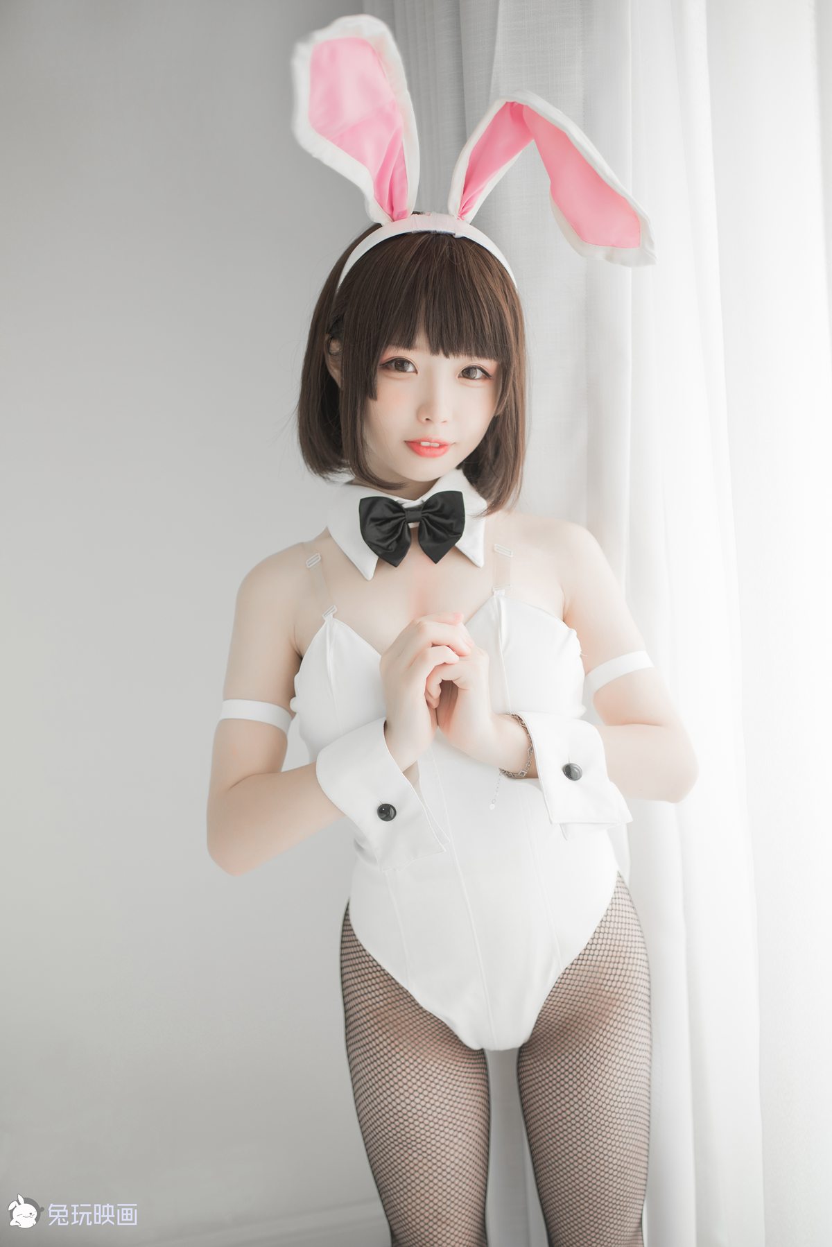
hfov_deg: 37.9
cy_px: 624
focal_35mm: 35
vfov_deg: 54.4
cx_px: 416
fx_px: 1212
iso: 125
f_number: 2
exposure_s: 1/50
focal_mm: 35
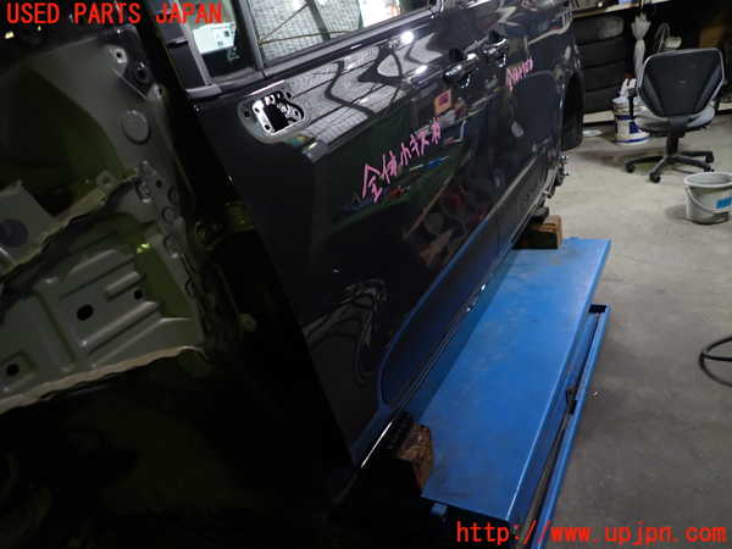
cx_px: 366
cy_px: 274
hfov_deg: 69.4
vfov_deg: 54.9
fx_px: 529
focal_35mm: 25
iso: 200
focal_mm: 4.5
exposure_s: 1/30
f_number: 2
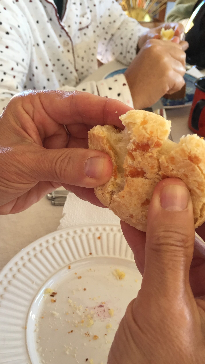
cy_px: 181
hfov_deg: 36.5
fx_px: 309
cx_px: 82
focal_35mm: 32
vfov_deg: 61.0
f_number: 2.2
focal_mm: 4.15
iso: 80
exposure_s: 1/30
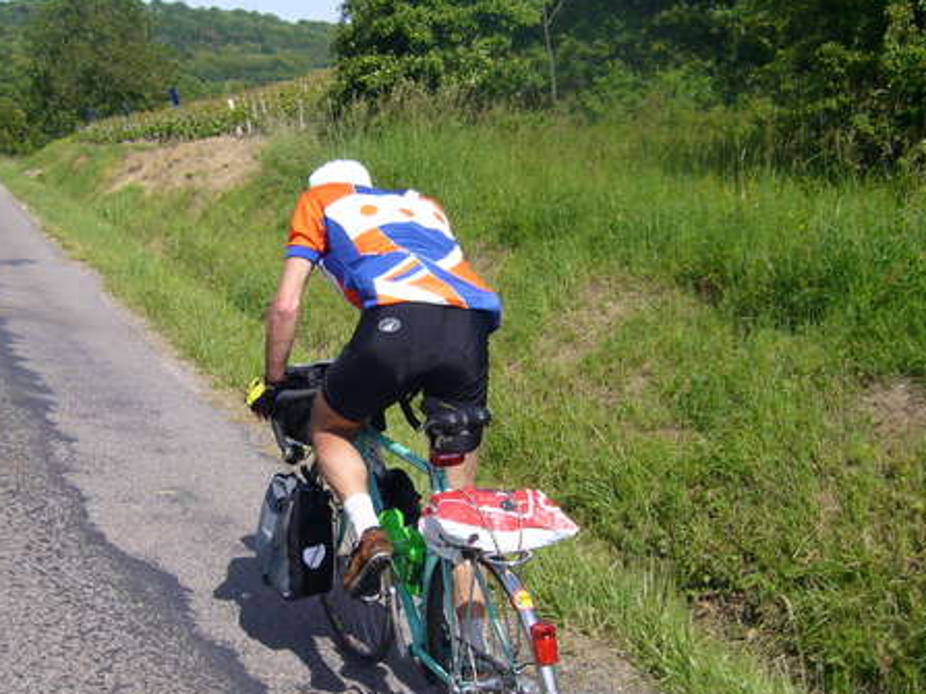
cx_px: 369
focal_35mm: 47
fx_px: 1257
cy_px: 410
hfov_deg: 40.3
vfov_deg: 30.8
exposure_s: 1/320
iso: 80
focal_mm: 5.8
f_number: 5.6
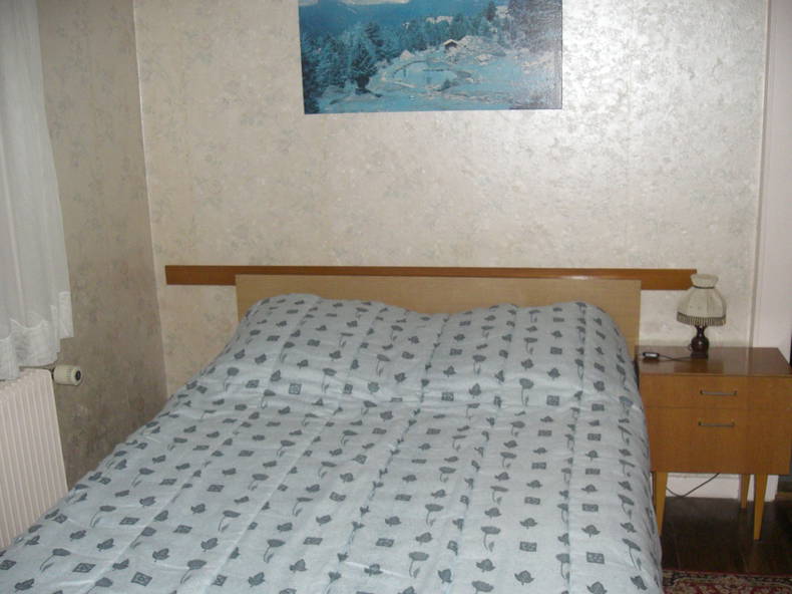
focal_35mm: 38
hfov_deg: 49.0
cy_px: 297
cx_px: 396
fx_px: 869
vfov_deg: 37.7
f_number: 3.1
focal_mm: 6.3
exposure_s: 1/60
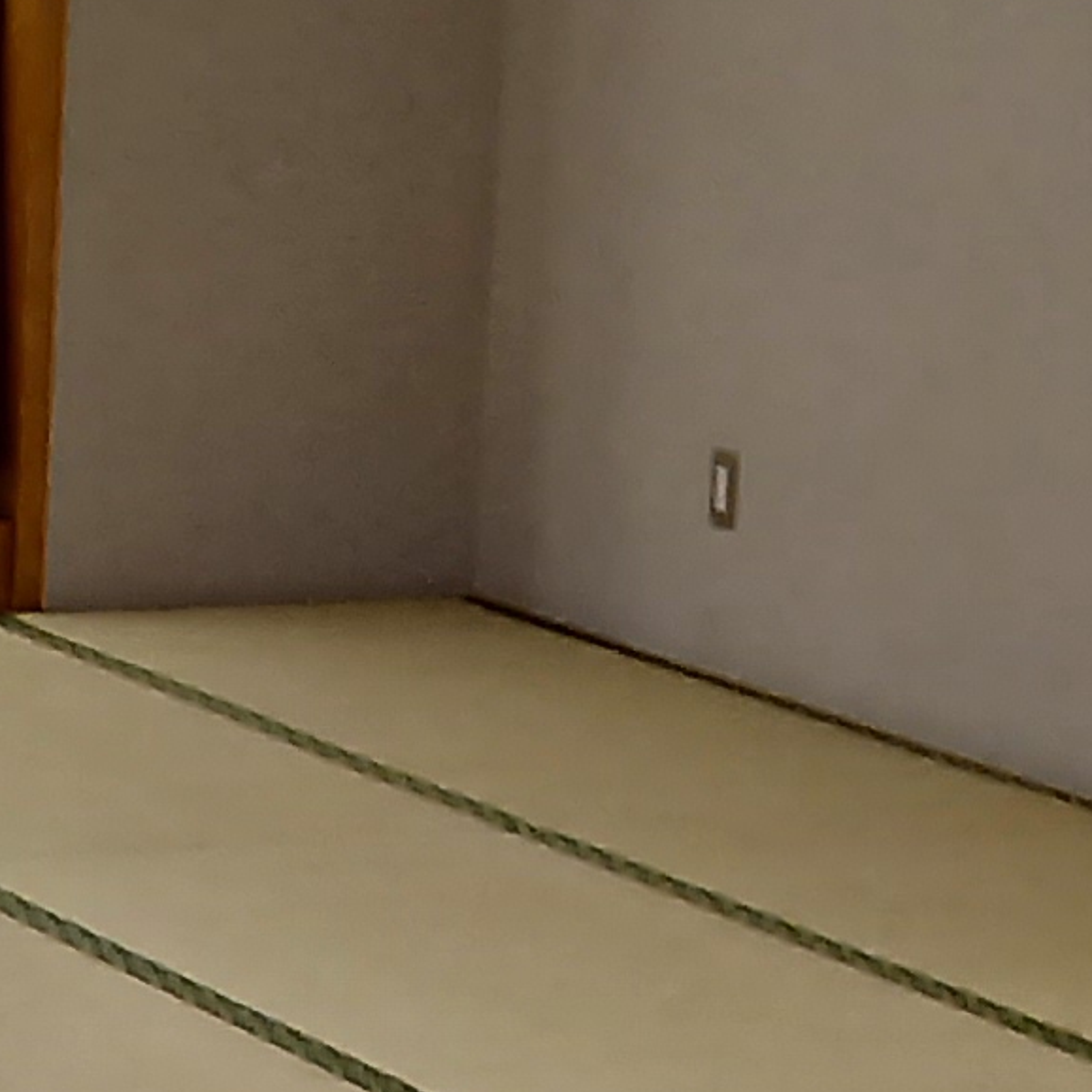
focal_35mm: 170
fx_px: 6067
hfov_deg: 10.3
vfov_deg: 10.3
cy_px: 658
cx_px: 349
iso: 50
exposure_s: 1/50
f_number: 1.9
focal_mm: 3.58
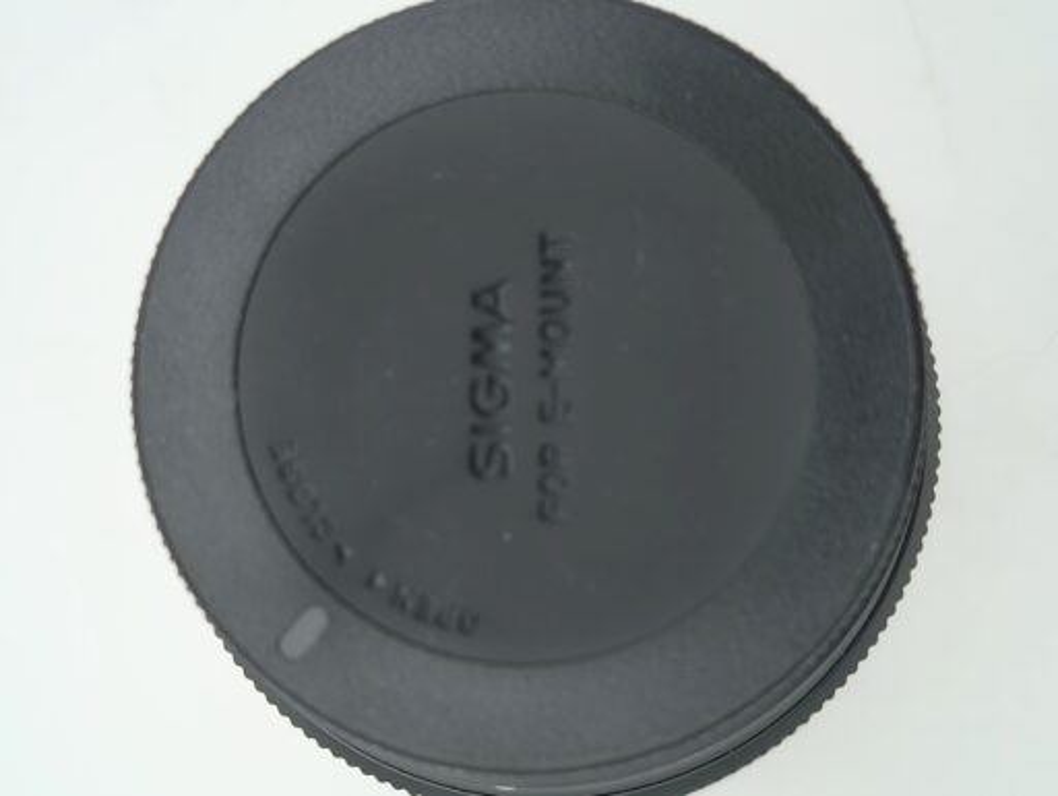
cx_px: 529
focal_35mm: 24
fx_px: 734
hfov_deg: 71.5
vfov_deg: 56.9
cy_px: 398
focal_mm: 5.56
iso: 101
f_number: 1.8
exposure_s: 1/455
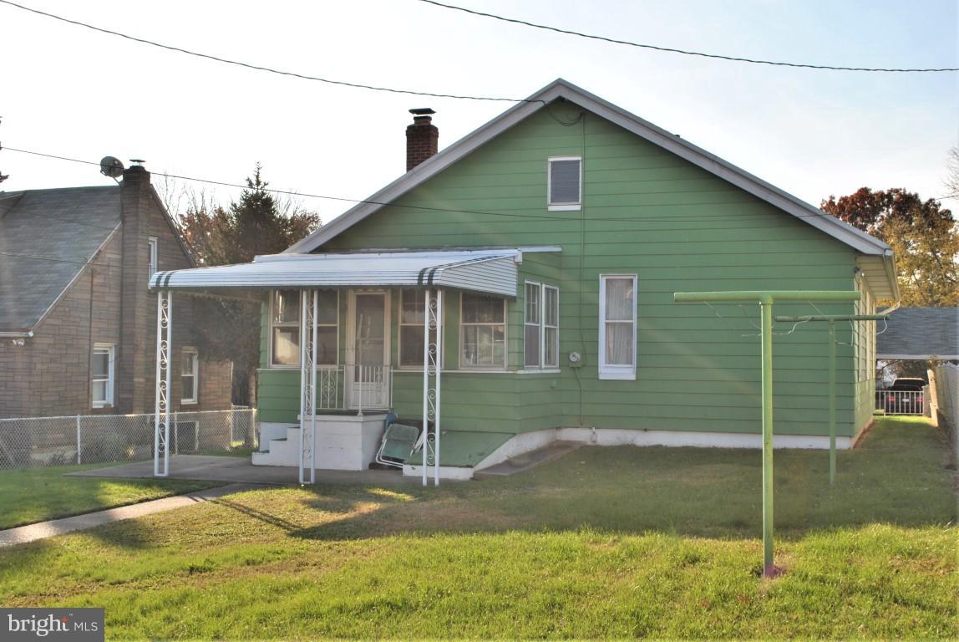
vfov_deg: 30.9
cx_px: 480
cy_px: 321
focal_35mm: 44
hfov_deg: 44.9
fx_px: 1160
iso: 100
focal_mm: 29
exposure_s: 1/200
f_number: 9
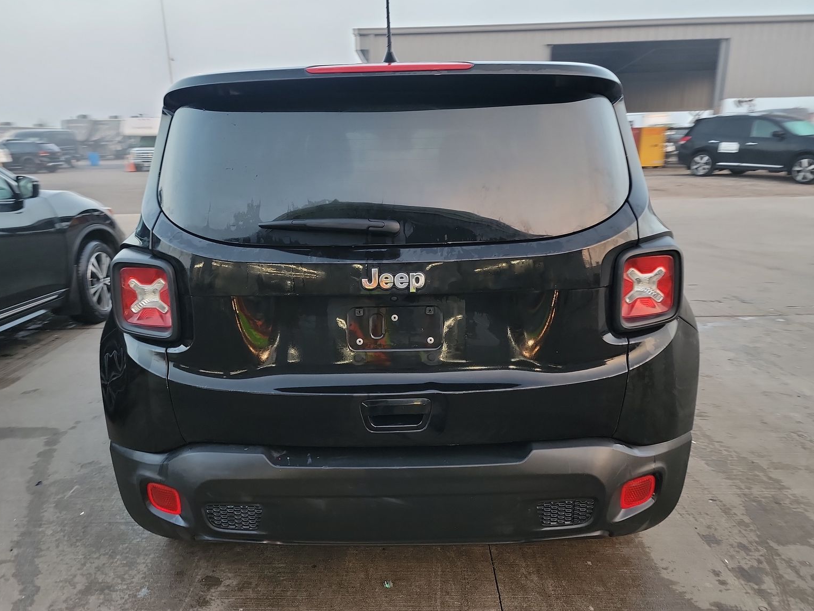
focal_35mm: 25
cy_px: 298
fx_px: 588
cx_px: 400
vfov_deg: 54.9
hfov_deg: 69.4
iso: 131
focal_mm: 6.7
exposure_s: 1/59
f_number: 1.8
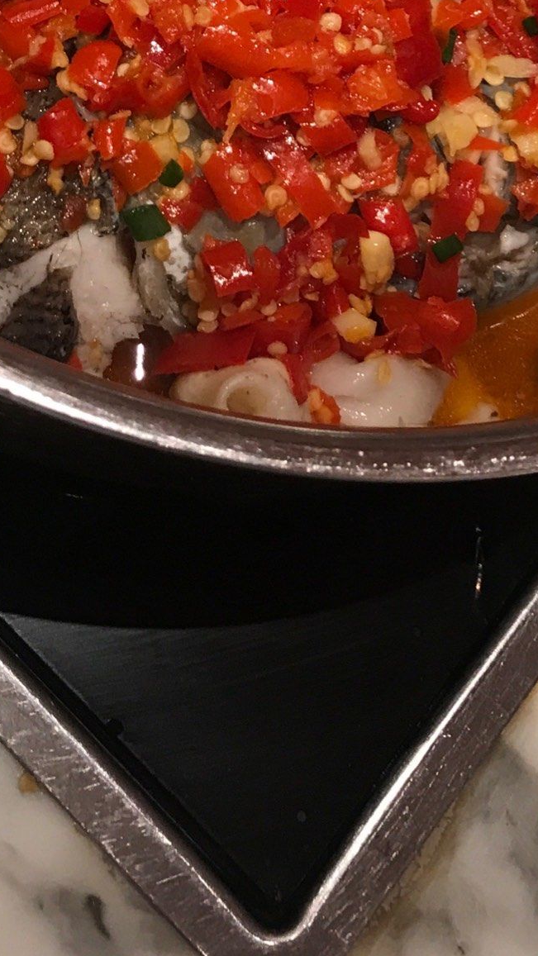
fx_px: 1826
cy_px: -150
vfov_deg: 26.5
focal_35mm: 72
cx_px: 188
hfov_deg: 16.7
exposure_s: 1/20
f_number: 1.8
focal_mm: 3.99
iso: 40
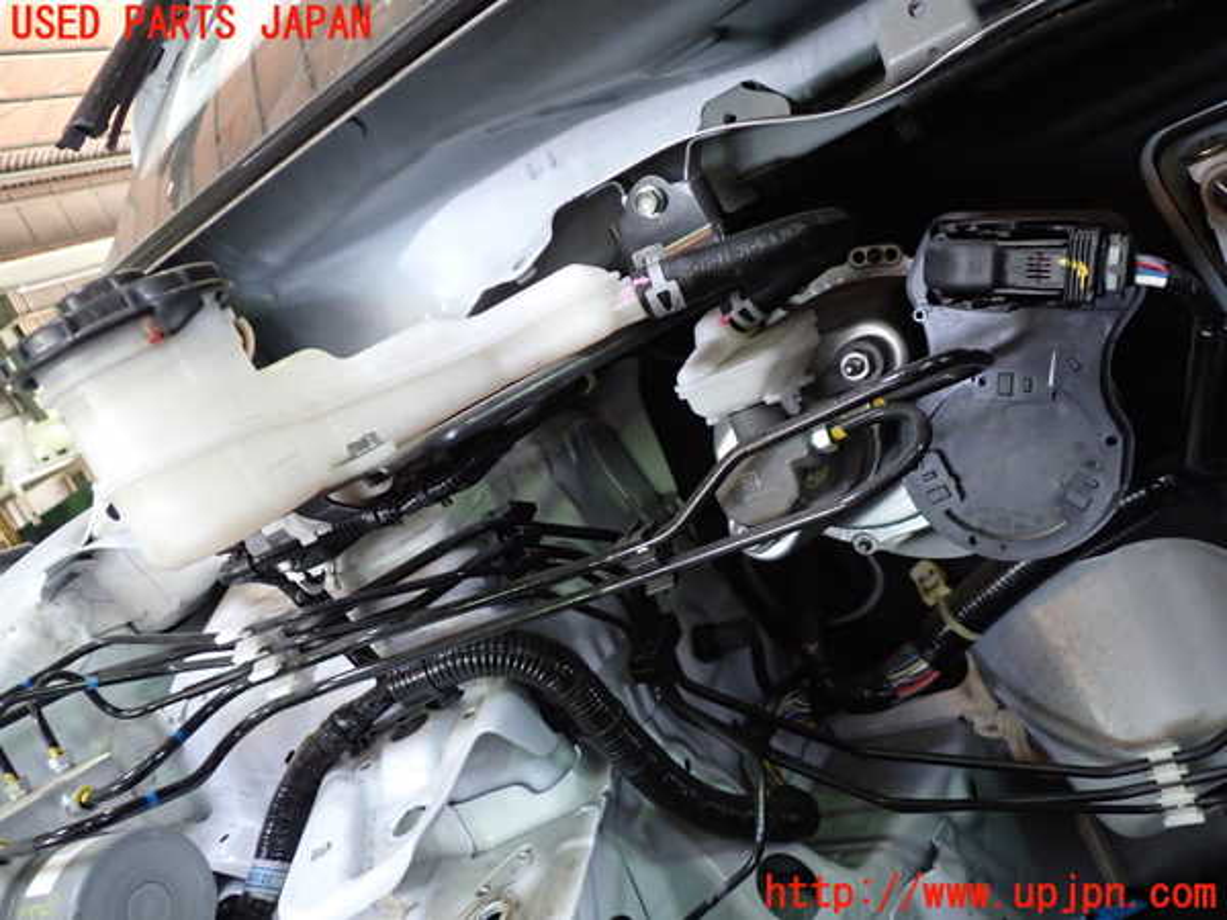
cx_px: 614
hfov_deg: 60.0
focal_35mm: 30
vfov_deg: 46.8
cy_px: 460
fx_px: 1063
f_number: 2.3
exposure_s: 1/30
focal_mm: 5.4
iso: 500
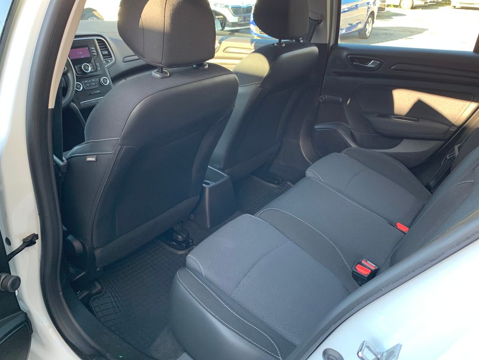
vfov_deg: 48.2
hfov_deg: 61.5
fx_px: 401
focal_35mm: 29
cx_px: 261
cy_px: 173
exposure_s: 1/97
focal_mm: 4.25
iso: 100
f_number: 1.8
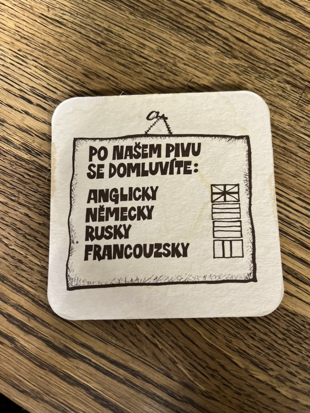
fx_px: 310
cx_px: 155
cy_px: 206
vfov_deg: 67.3
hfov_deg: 53.1
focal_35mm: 26
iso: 400
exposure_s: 1/50
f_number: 1.5
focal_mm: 5.7
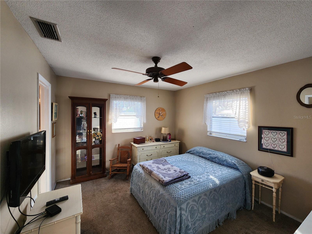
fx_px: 117
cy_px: 117
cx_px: 156
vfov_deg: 89.9
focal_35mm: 13
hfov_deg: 106.2
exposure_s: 1/60
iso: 160
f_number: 2.2
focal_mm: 2.2
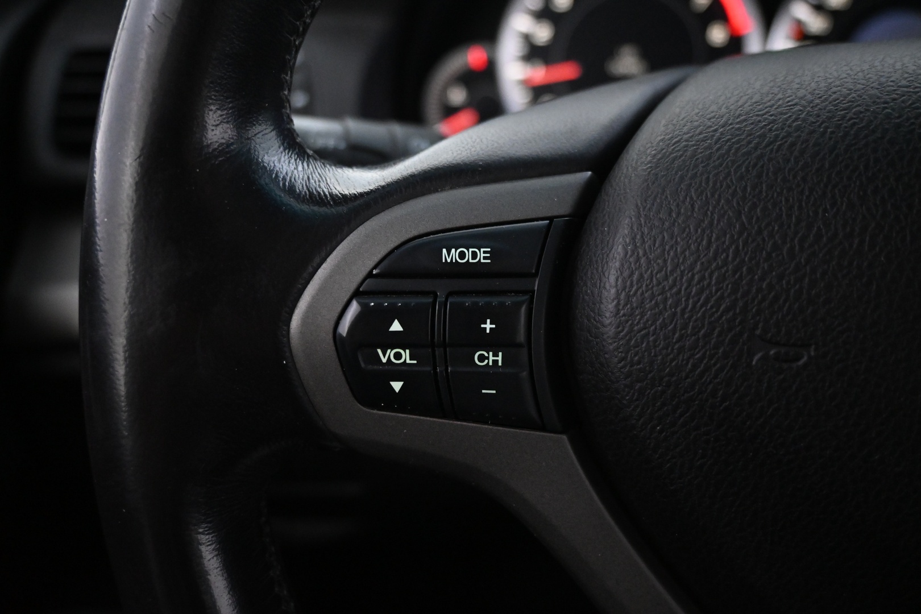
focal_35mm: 32
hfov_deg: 58.3
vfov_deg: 40.8
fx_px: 825
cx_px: 460
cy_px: 307
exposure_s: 1/30
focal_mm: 21.5
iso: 4500
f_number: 4
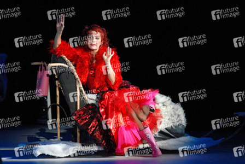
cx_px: 122
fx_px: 2044
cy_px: 82
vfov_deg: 4.6
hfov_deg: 6.9
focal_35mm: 300
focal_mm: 200
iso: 800
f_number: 5
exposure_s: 1/250
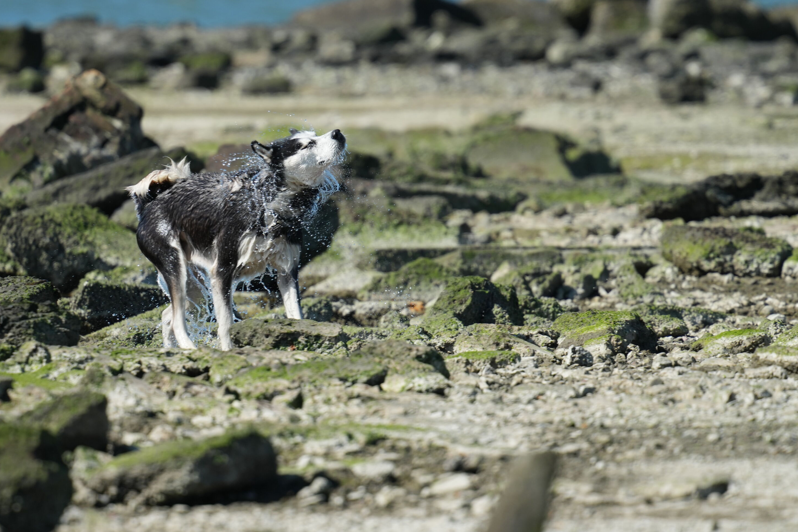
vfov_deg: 1.5
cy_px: 242
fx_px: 19705
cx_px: 334
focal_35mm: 889
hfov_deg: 2.3
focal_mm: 600
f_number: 5.6
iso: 320
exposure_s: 1/1000
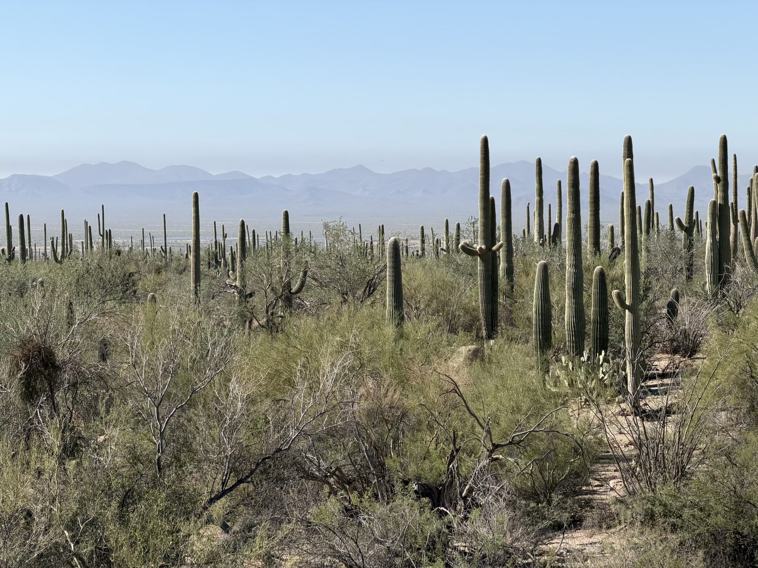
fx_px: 2190
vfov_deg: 14.8
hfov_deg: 19.6
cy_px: 284
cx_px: 379
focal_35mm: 100
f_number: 2.8
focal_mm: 16.89
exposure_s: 1/631
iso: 25
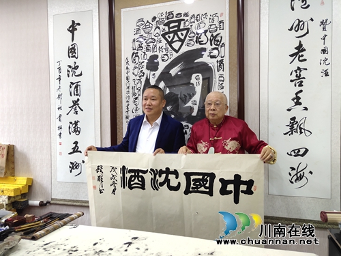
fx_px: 286
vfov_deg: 48.2
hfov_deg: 61.7
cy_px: 128
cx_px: 170
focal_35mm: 29
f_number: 1.8
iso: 187
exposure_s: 1/50
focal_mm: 4.27
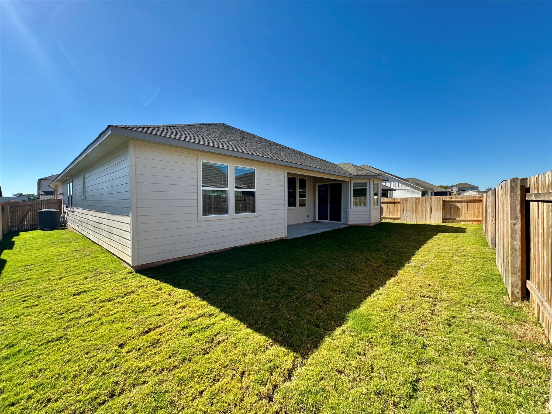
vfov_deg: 85.7
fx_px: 223
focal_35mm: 14
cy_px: 207
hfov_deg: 102.1
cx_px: 276
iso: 50
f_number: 2.2
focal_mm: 2.22
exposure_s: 1/910
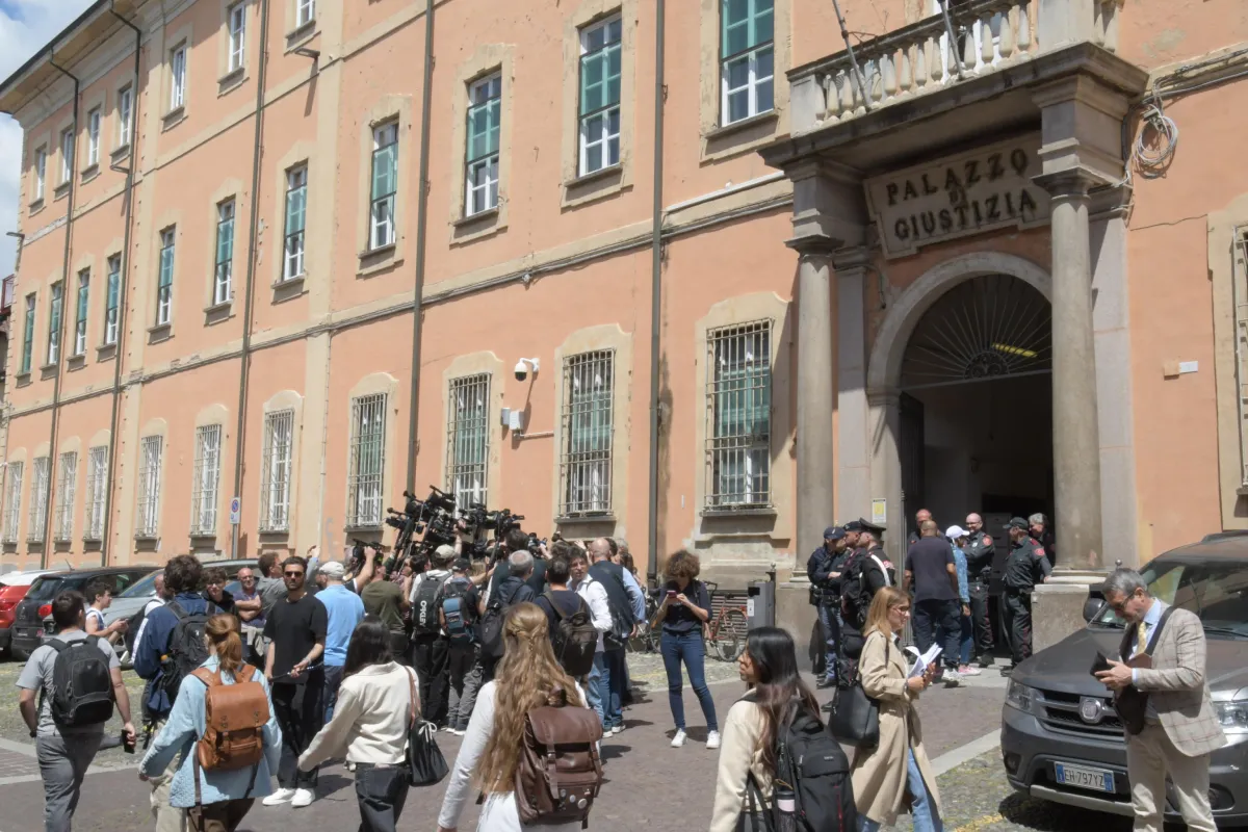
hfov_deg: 51.9
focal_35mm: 37
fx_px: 1283
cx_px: 624
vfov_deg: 35.9
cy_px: 416
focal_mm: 25
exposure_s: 1/250
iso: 640
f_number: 22
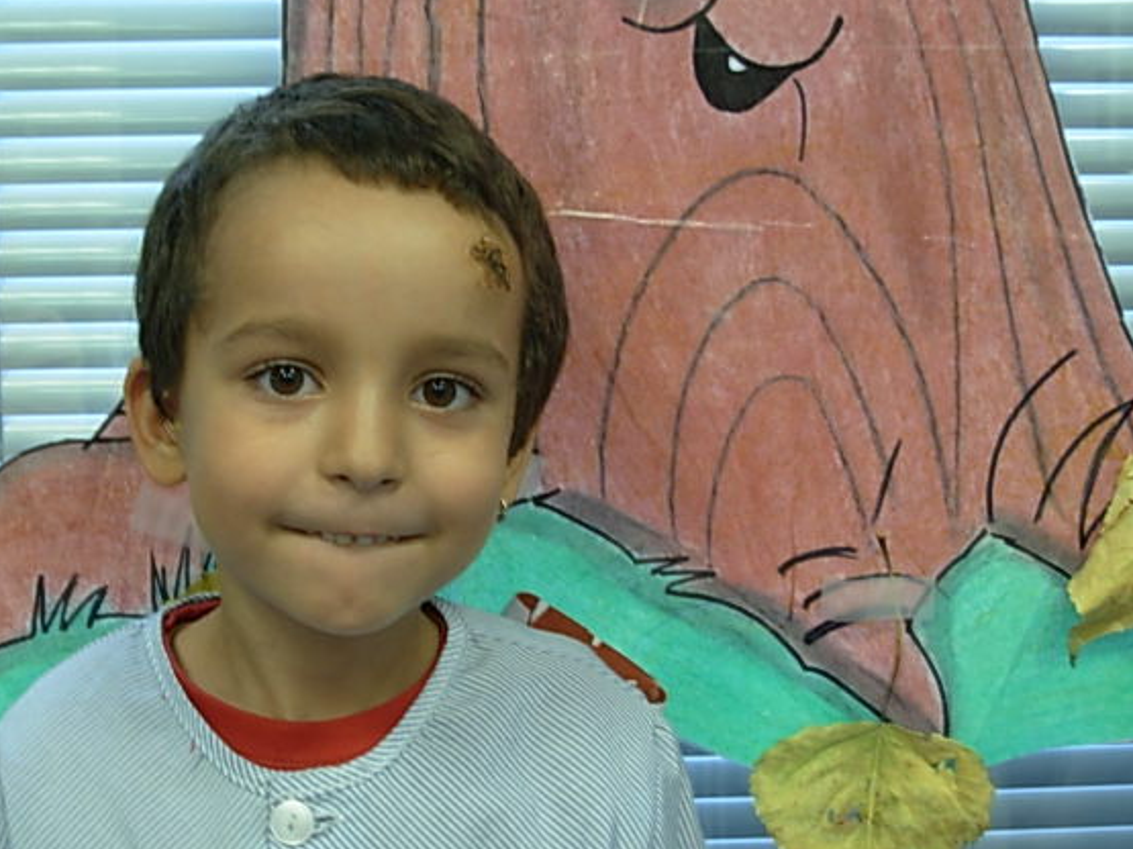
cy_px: 465
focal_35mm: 60
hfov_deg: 32.1
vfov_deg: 24.4
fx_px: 1963
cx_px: 484
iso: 50
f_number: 3.2
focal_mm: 8.5
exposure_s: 1/9
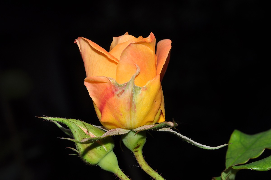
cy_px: 90
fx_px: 677
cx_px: 136
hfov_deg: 22.6
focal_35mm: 90
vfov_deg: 15.2
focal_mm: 60
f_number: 16
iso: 200
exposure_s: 1/200
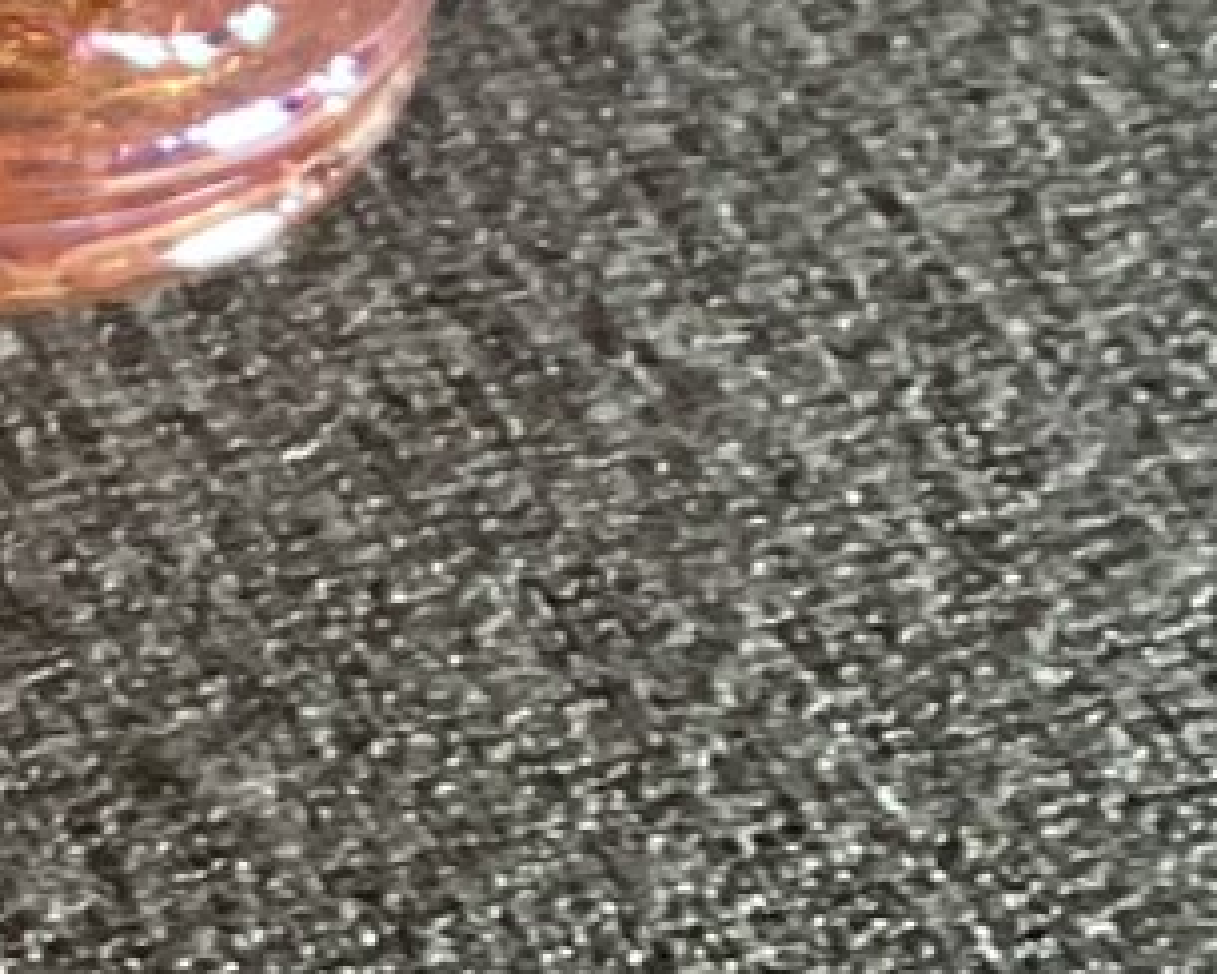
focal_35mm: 150
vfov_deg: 9.8
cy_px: -705
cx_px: -1275
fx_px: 5403
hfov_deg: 11.5
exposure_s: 1/40
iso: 250
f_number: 2.4
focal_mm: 3.3
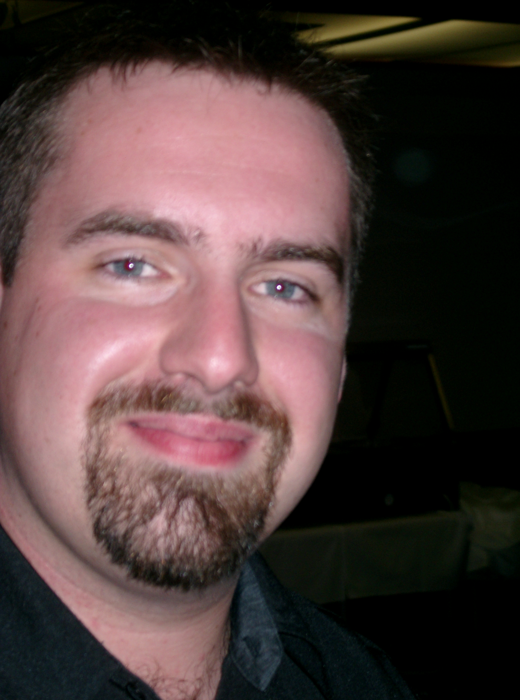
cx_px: 260
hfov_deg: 13.1
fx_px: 2257
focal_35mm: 112
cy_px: 350
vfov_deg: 17.6
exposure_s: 1/60
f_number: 4.8
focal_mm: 22.8
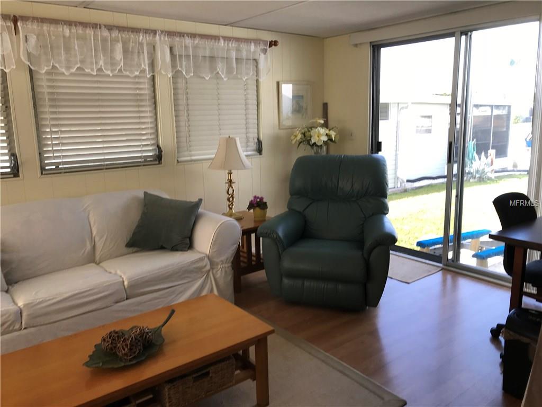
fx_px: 438
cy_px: 204
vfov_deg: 49.7
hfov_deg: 63.4
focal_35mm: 28
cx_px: 271
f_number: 1.8
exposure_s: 1/120
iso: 20
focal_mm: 3.99
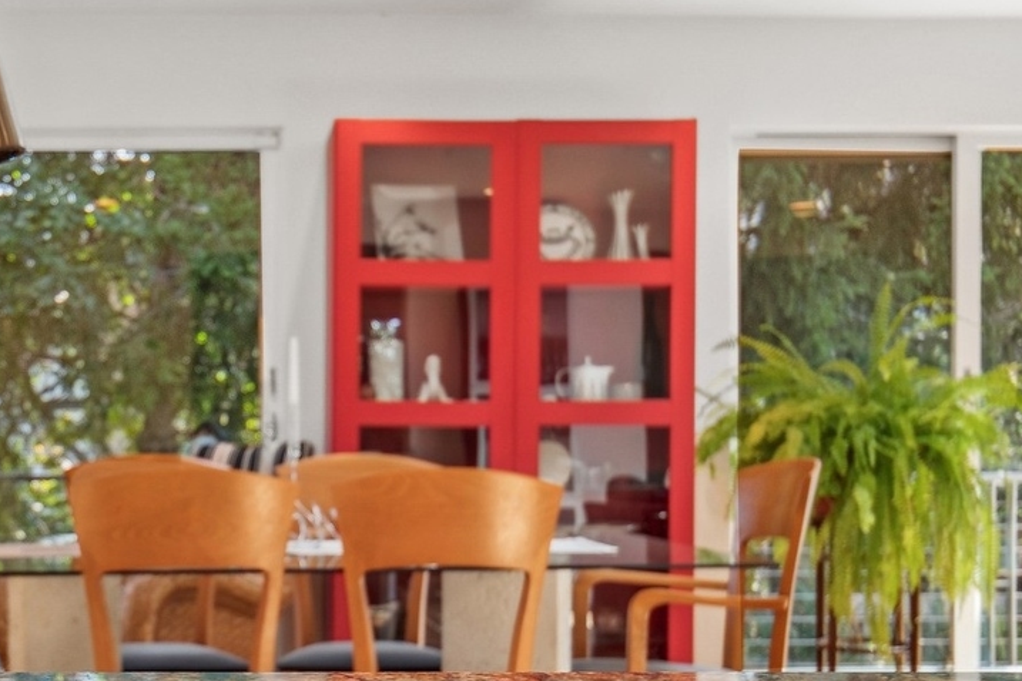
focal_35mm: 61
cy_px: 403
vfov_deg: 22.2
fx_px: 1732
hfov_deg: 32.2
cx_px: 238
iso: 200
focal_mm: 18
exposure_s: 1/50
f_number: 4.5
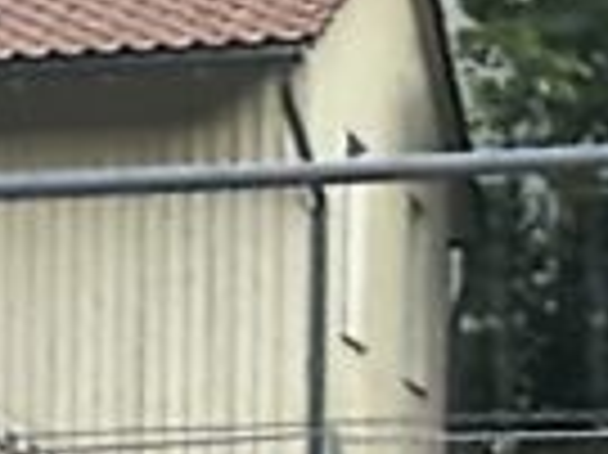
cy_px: 805
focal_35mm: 182
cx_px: -36
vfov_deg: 7.9
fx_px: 3194
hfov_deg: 10.8
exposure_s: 1/43
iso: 1000
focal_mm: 6.86
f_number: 1.78
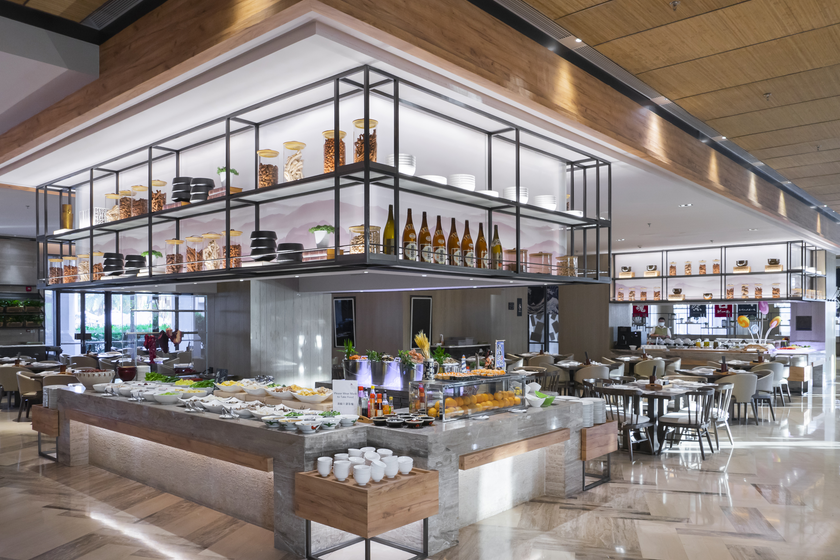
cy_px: 306
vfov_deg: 46.3
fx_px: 653
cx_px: 401
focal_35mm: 28
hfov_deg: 65.4
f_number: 8
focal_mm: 24
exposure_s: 1/15
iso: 500
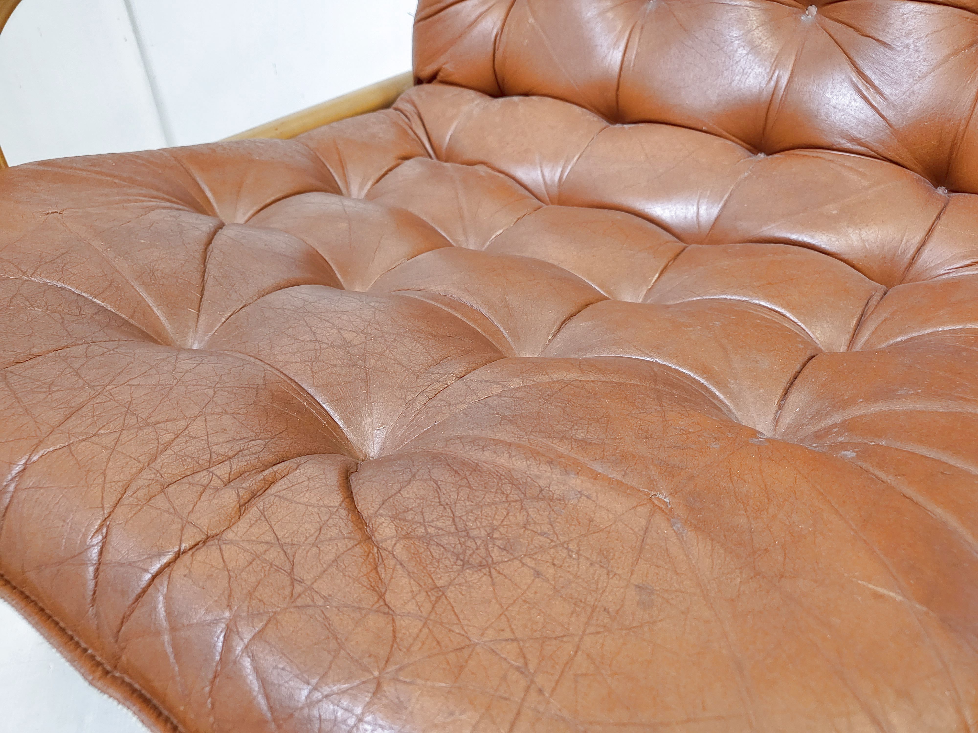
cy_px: 366
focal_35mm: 26
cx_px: 489
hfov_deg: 67.3
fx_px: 735
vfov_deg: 53.1
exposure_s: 1/50
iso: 200
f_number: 1.8
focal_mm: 4.25
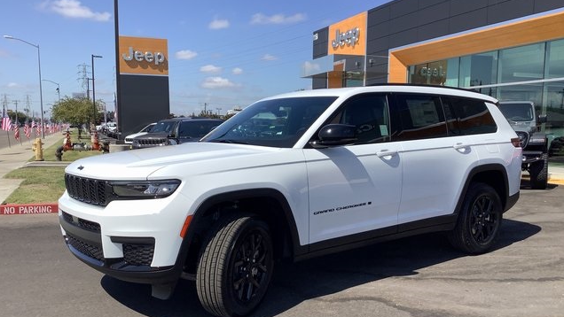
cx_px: 282
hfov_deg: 58.0
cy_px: 188
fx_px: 509
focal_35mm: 34
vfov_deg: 34.6
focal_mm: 3.3
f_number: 2.4
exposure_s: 1/1597
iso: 25
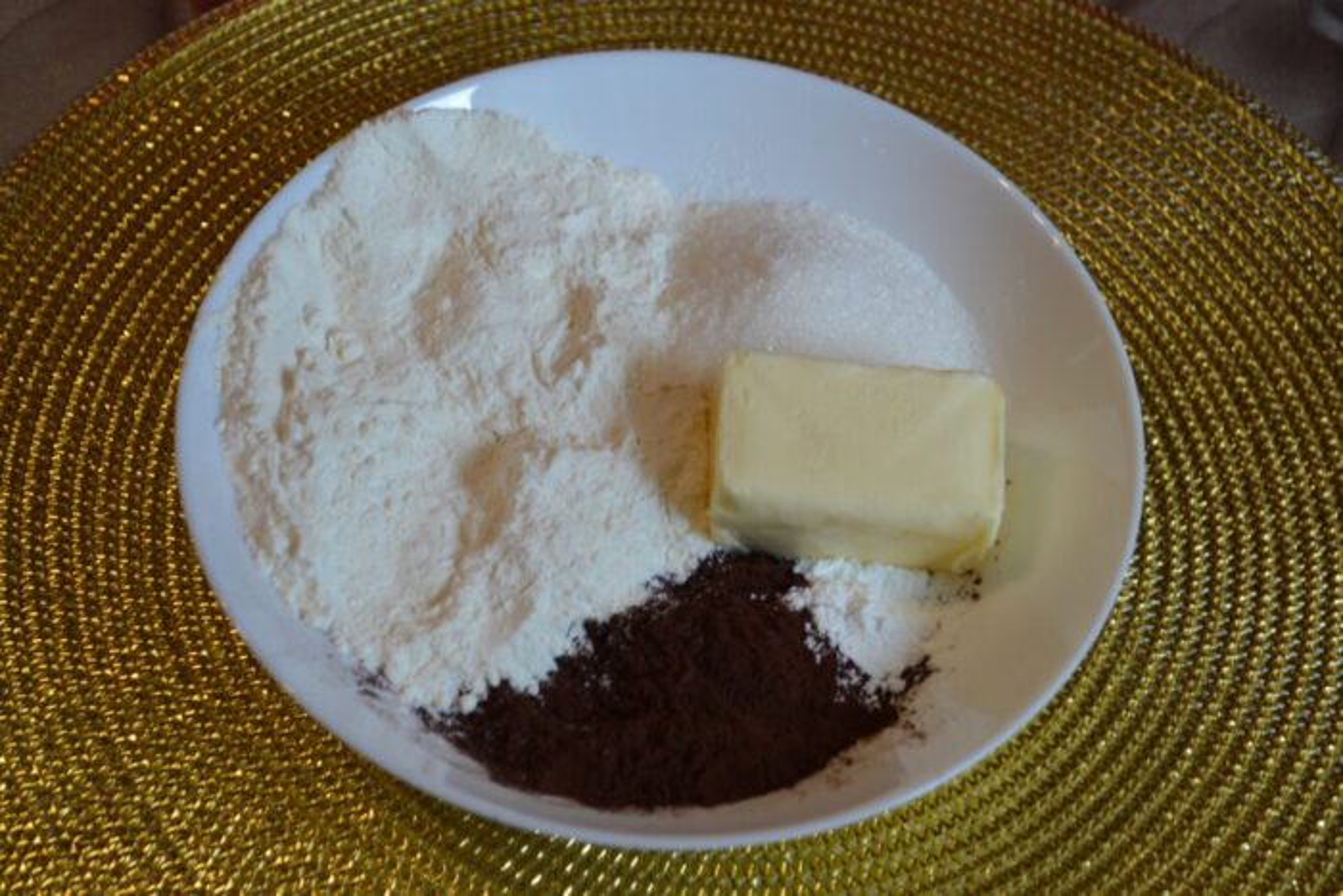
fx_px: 2351
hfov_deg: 31.9
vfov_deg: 21.6
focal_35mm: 63
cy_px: 448
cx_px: 672
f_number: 5.3
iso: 400
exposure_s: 1/60
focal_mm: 42
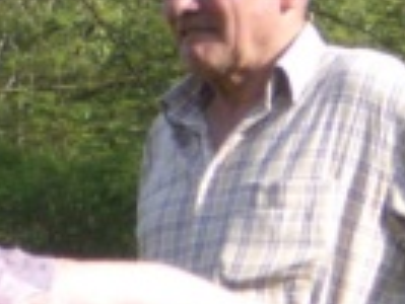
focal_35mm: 403
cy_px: 404
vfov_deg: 3.7
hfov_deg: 4.9
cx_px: -247
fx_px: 4719
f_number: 4.8
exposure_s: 1/160
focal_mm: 17.4
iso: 50
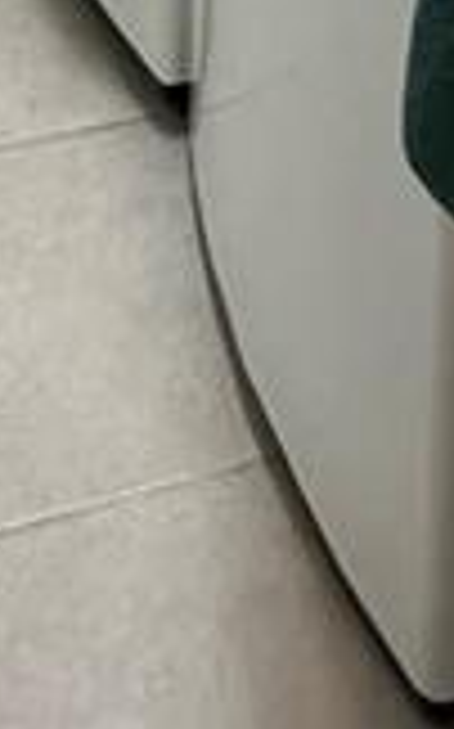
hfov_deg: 11.7
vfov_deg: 15.2
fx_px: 2182
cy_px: -738
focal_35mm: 110
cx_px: 512
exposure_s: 1/120
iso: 250
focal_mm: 2.22
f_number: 2.2
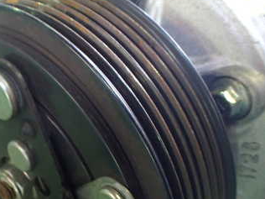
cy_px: 149
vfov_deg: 25.4
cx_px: 32
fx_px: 436
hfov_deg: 32.3
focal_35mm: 57
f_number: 2.3
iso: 800
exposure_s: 1/30
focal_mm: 5.4
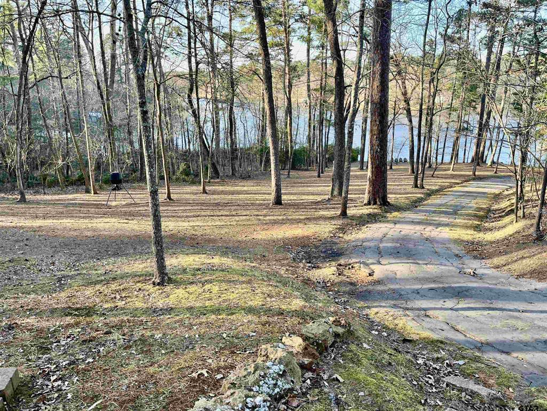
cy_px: 206
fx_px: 411
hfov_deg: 67.3
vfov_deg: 53.1
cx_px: 274
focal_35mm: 26
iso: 50
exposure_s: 1/195
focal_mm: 5.1
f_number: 1.6
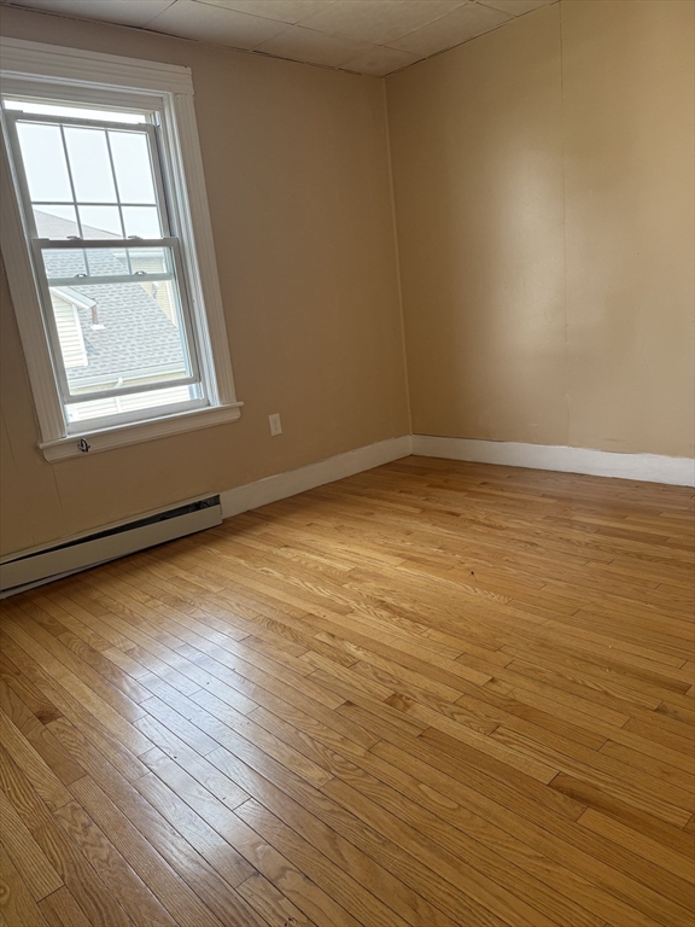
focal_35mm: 24
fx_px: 642
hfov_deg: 56.8
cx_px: 348
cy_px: 464
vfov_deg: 71.6
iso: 100
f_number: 1.78
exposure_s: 1/234
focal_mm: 6.76
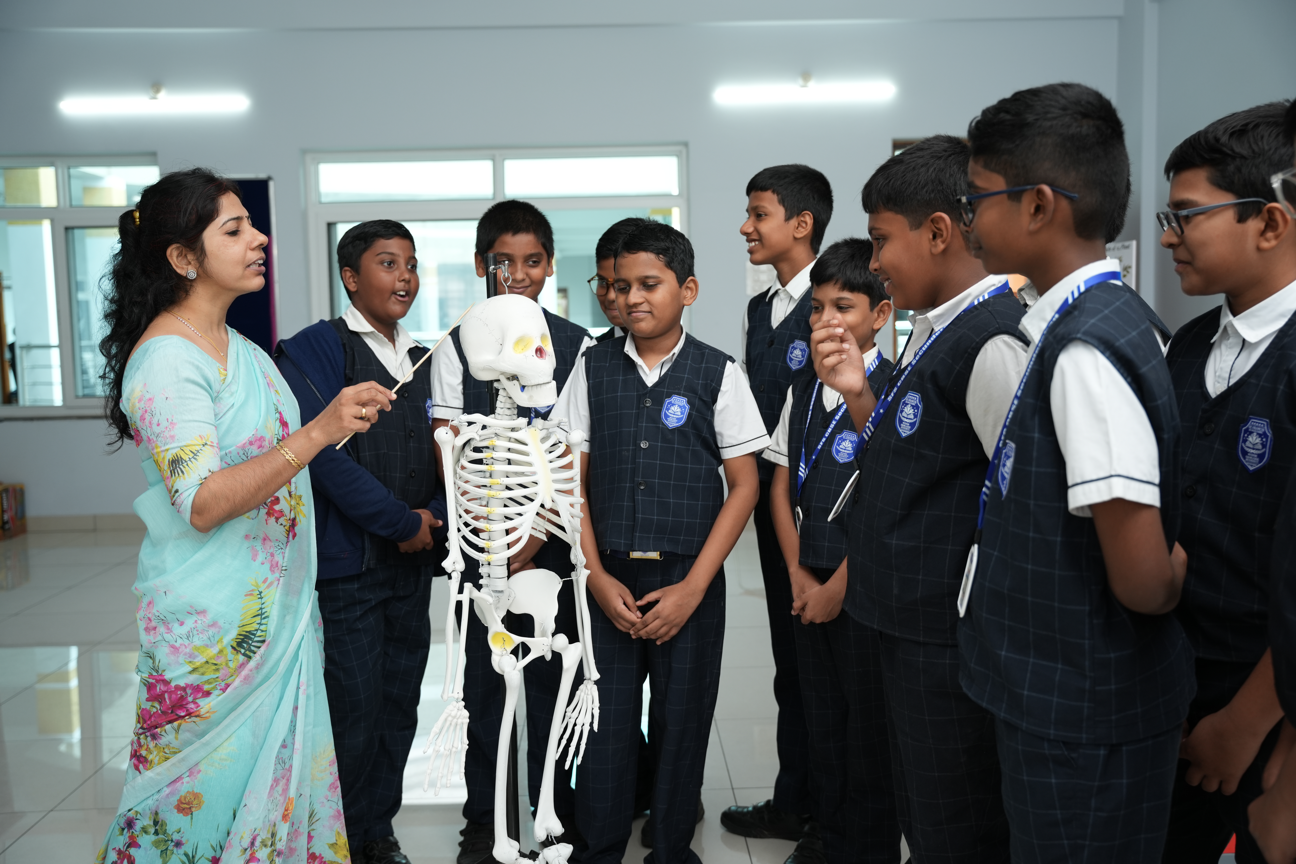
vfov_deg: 37.2
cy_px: 432
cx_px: 648
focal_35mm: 36
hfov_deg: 53.5
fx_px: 1285
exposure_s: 1/100
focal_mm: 35.7
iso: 400
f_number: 3.5
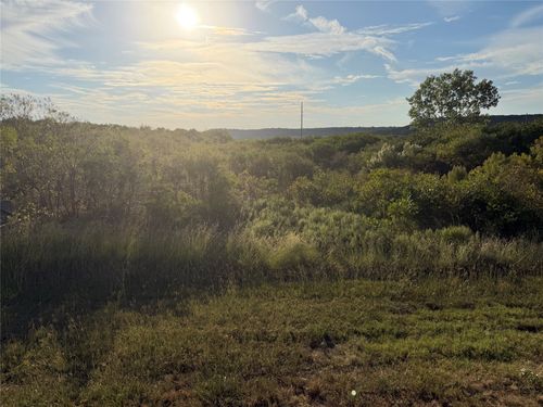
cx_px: 272
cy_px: 204
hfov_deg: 71.6
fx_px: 376
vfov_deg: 56.8
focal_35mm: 24
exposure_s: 1/14286
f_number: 1.78
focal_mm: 6.76
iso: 100
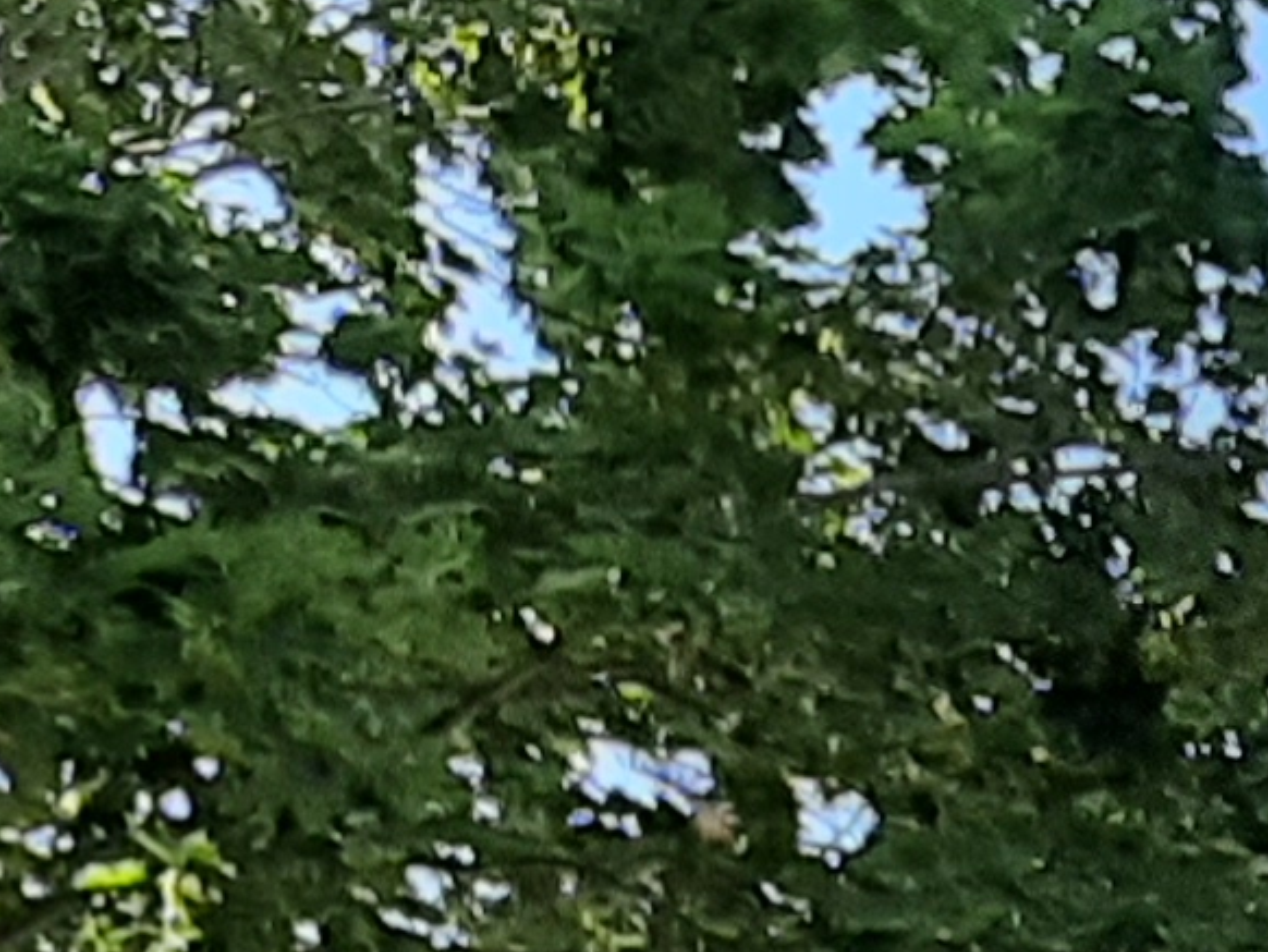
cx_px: 1972
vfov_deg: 7.1
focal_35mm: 180
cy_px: 3183
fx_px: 6596
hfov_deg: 10.6
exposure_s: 1/2008
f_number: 1.7
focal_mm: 3.93
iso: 40
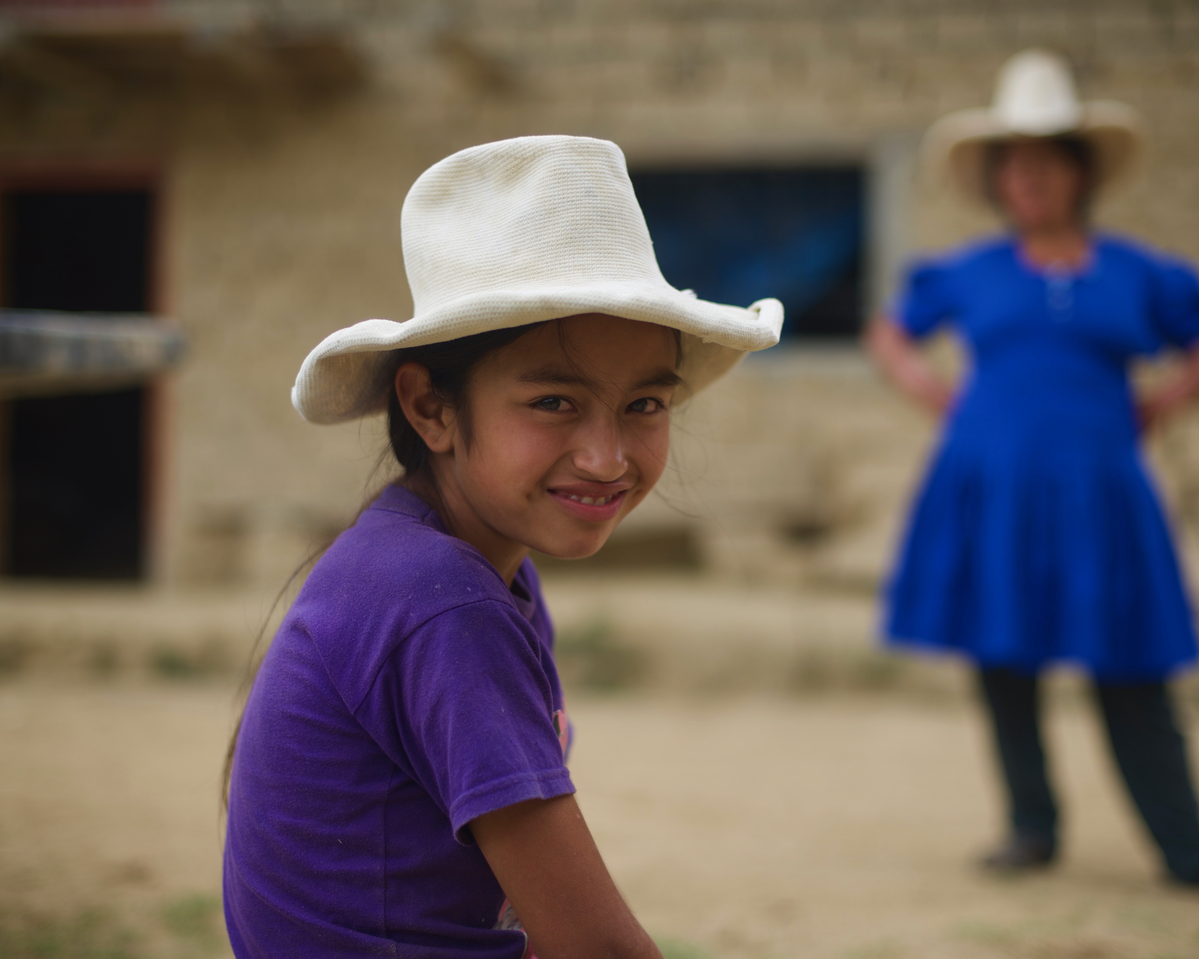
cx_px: 612
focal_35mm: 57
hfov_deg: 33.0
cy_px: 483
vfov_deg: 26.7
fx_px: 2023
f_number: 2
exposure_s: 1/1600
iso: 50
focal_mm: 50
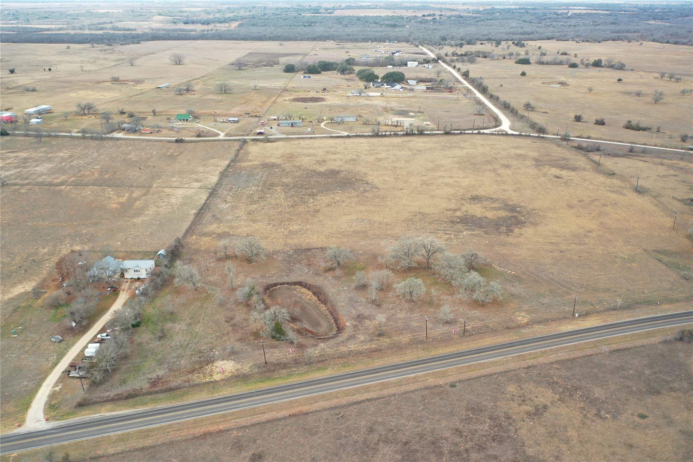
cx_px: 346
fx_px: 539
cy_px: 231
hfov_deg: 65.5
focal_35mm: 28
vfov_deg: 46.4
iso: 100
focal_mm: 10.26
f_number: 2.8
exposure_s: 1/30
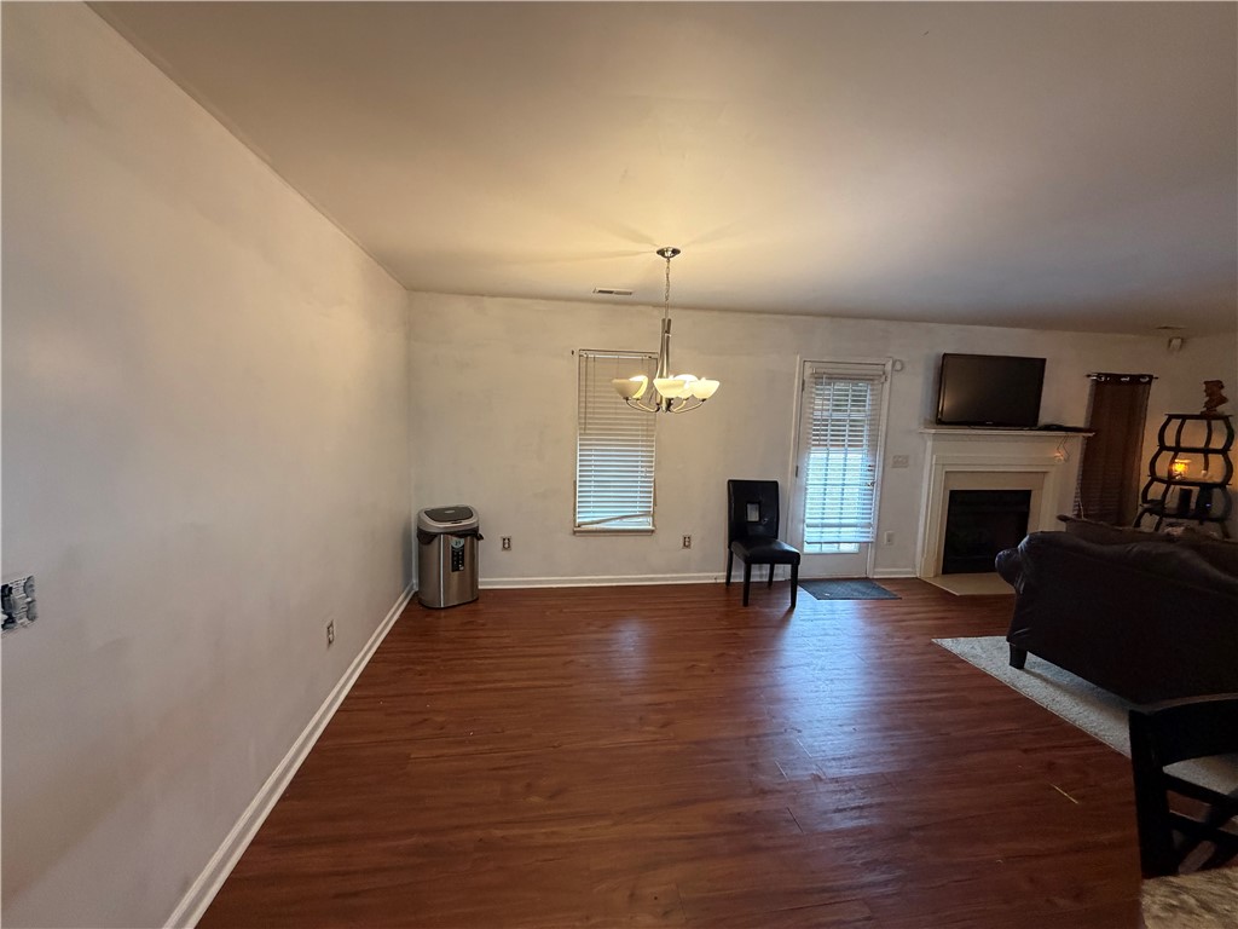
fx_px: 501
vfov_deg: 85.7
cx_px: 619
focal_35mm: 14
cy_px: 464
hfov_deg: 102.1
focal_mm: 2.22
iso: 320
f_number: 2.2
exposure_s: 1/60
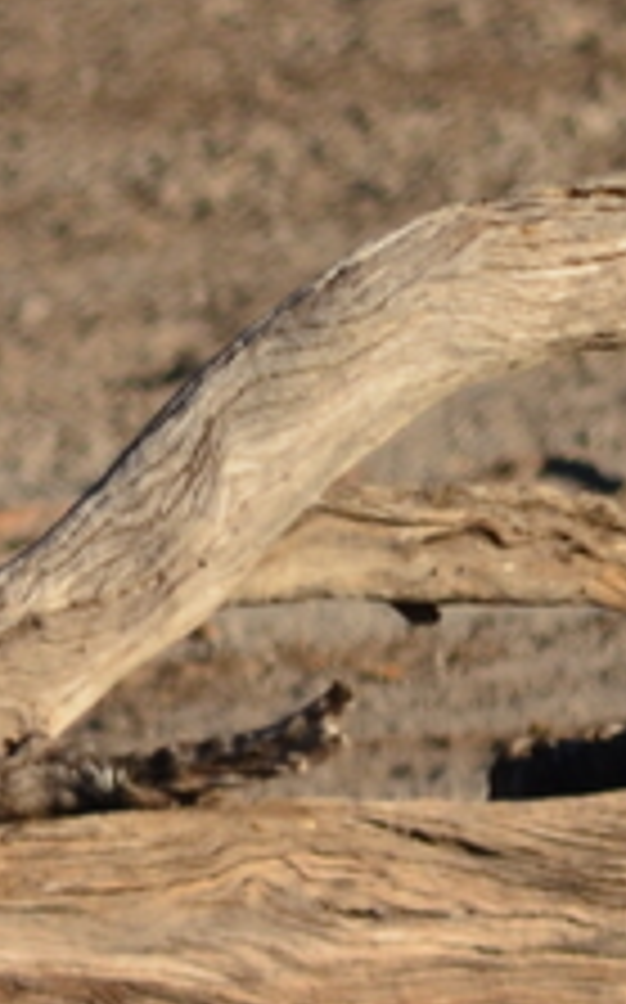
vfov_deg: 0.8
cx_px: -1369
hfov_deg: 0.5
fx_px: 71848
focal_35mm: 2627
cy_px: 302
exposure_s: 1/800
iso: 200
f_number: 7.1
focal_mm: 300
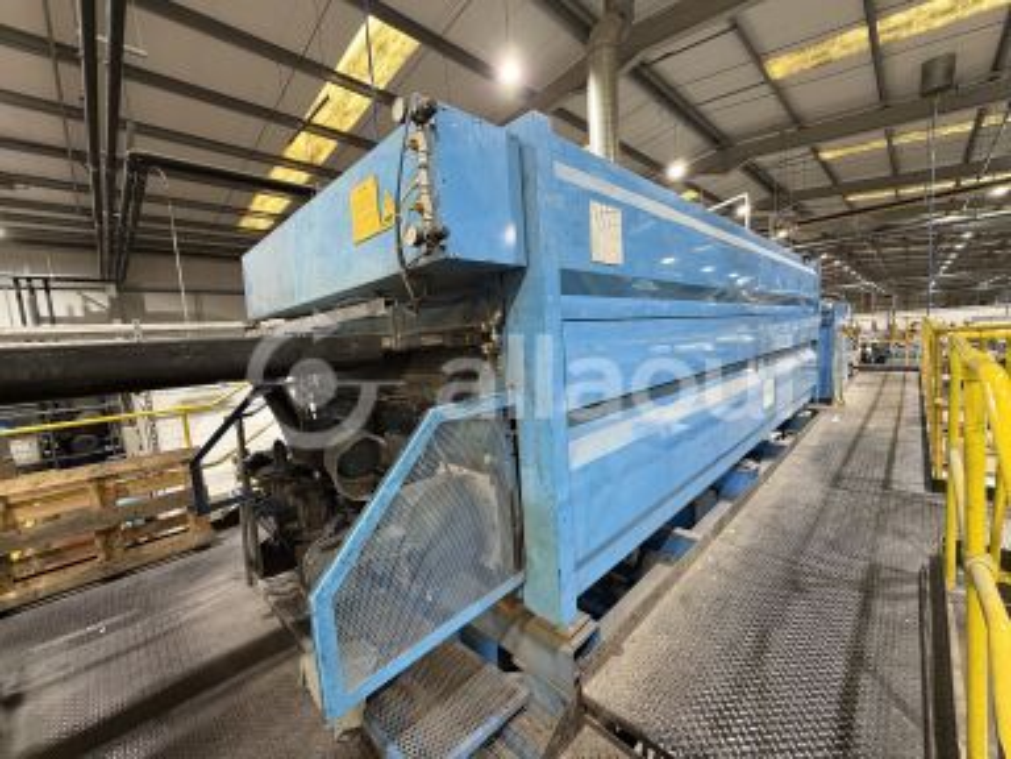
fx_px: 409
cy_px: 380
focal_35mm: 14
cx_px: 506
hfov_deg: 102.1
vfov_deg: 85.7
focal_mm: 2.22
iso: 320
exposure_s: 1/50
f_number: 2.2
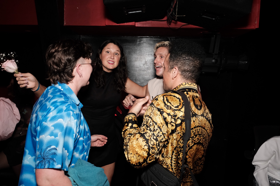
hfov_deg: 67.4
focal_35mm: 27
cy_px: 93
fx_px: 210
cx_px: 140
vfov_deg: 47.9
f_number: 9
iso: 2500
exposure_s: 1/30
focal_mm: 18
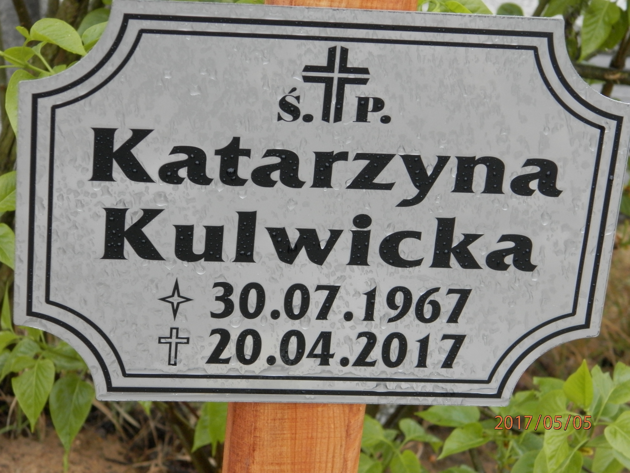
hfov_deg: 18.5
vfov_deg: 14.0
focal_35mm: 106
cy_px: 236
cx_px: 315
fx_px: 1929
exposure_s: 1/60
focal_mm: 19
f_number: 4.5
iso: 200
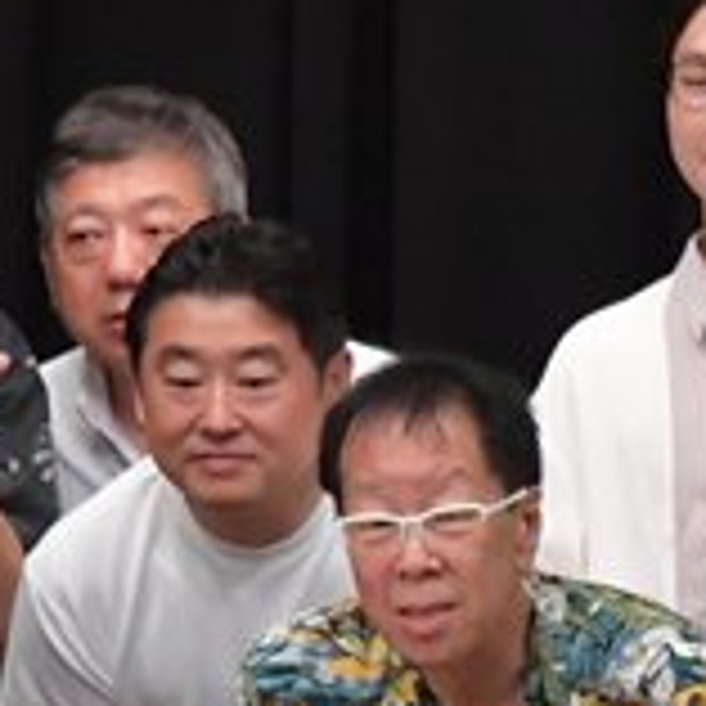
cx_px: 1207
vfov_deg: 1.9
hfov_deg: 1.9
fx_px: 21759
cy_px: 926
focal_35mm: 943
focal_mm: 150
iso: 6400
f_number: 5.6
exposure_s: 1/400
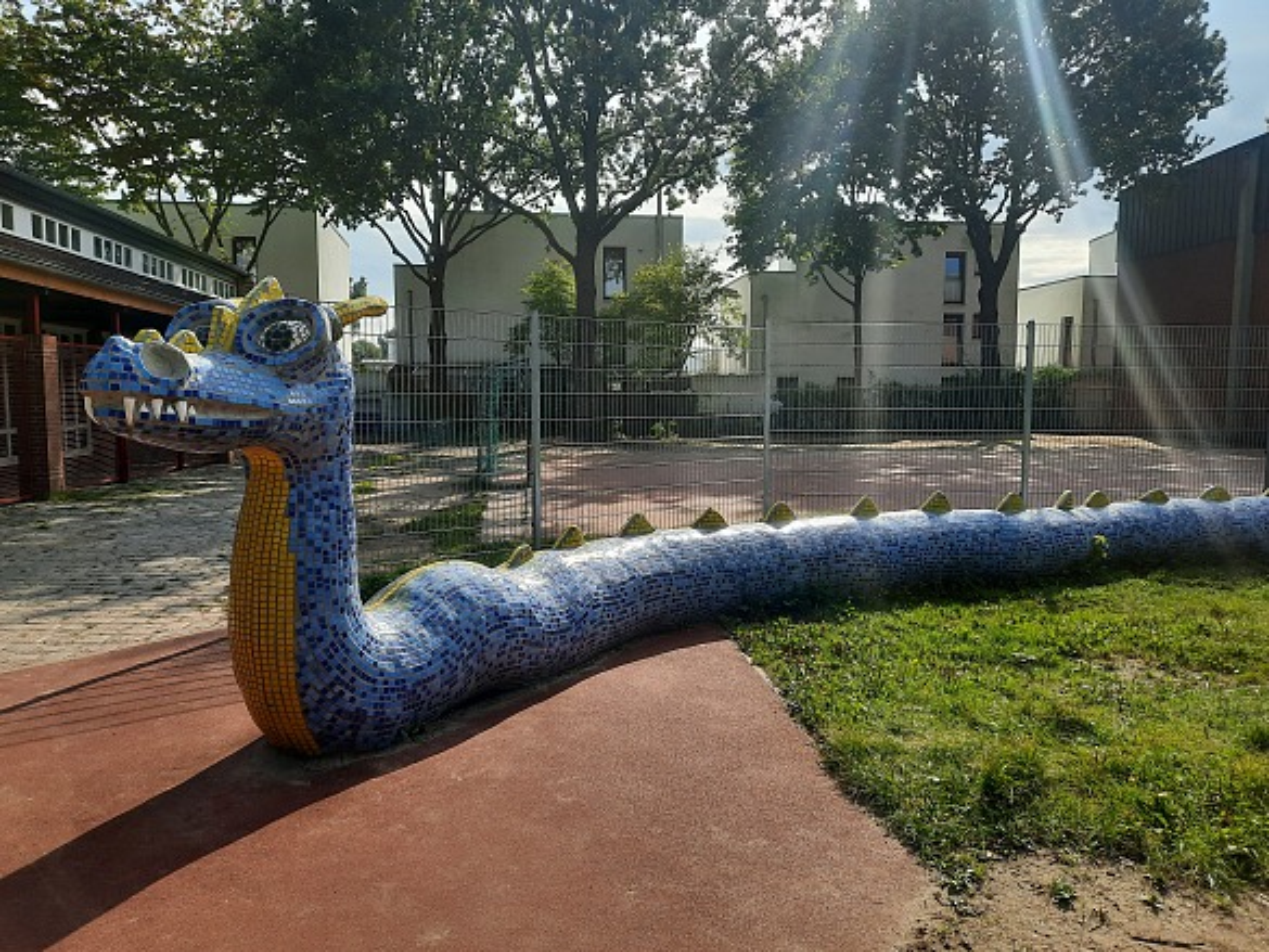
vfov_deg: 54.9
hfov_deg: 69.4
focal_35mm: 25
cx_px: 634
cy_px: 476
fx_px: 917
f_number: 2
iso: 32
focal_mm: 4.6
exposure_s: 1/798
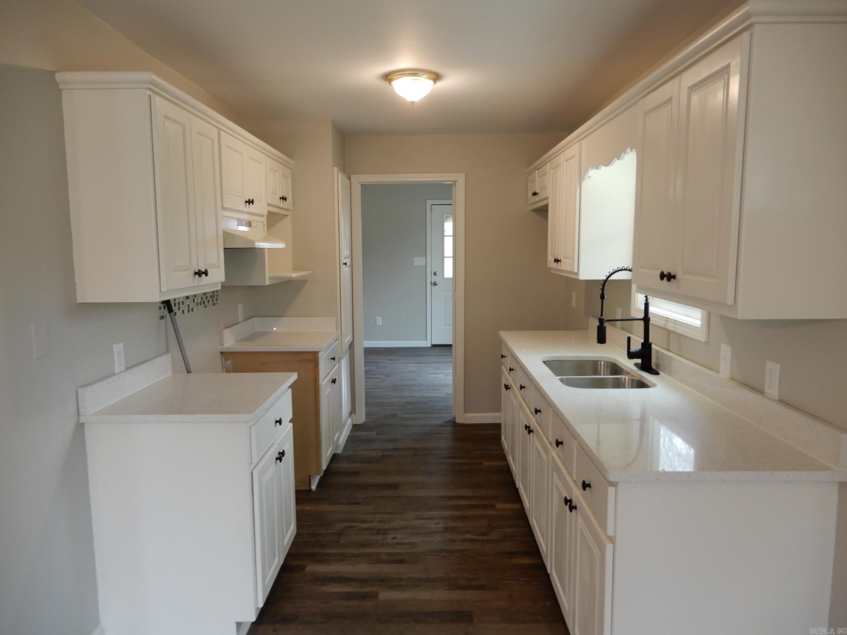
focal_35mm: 24
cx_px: 424
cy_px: 318
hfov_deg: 71.6
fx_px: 587
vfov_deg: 56.8
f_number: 3.4
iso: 200
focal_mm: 4.3
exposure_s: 1/30
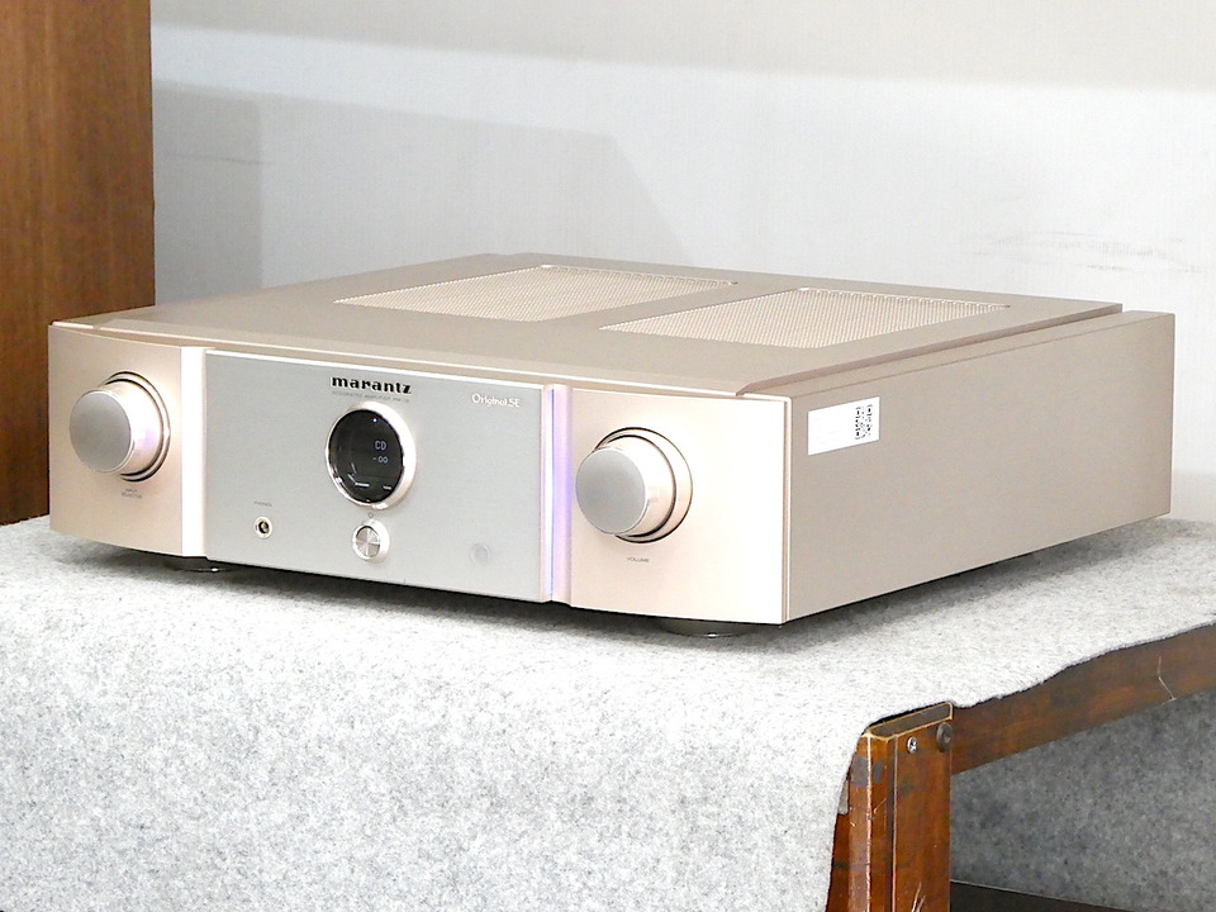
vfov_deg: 10.4
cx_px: 608
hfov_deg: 13.8
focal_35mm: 143
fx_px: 5023
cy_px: 456
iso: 1600
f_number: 7.1
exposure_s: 1/40
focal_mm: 25.6
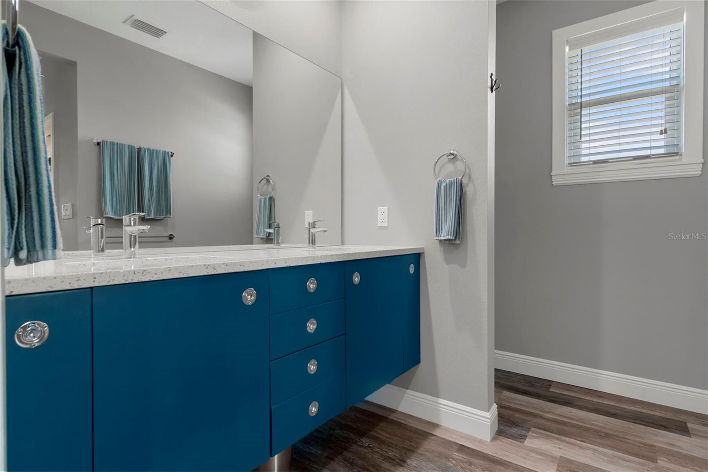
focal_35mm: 18
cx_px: 354
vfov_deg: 67.4
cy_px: 236
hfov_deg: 90.0
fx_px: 354
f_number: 8
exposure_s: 1/4
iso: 1000
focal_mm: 12
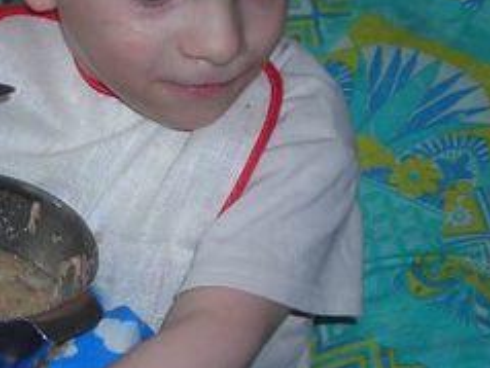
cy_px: 212
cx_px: 163
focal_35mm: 102
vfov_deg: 14.5
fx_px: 1445
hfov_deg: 19.2
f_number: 3.2
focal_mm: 6.3
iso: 50
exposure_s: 1/60.1
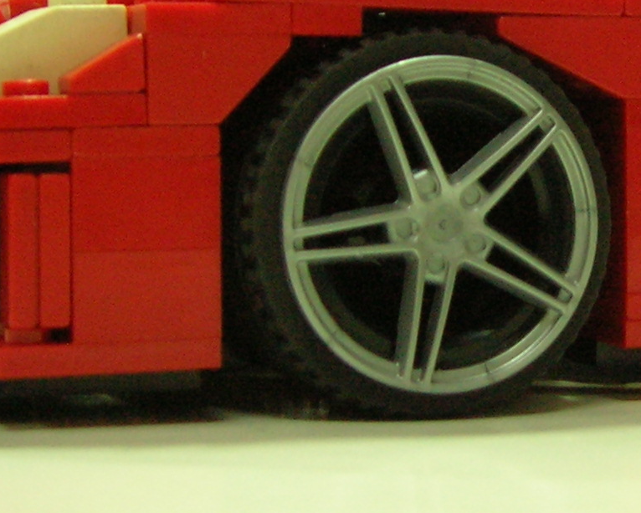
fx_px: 1878
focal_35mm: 99
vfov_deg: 15.5
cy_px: 163
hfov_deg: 18.8
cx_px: 659
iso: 154
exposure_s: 1/4
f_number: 2.9
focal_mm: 5.7
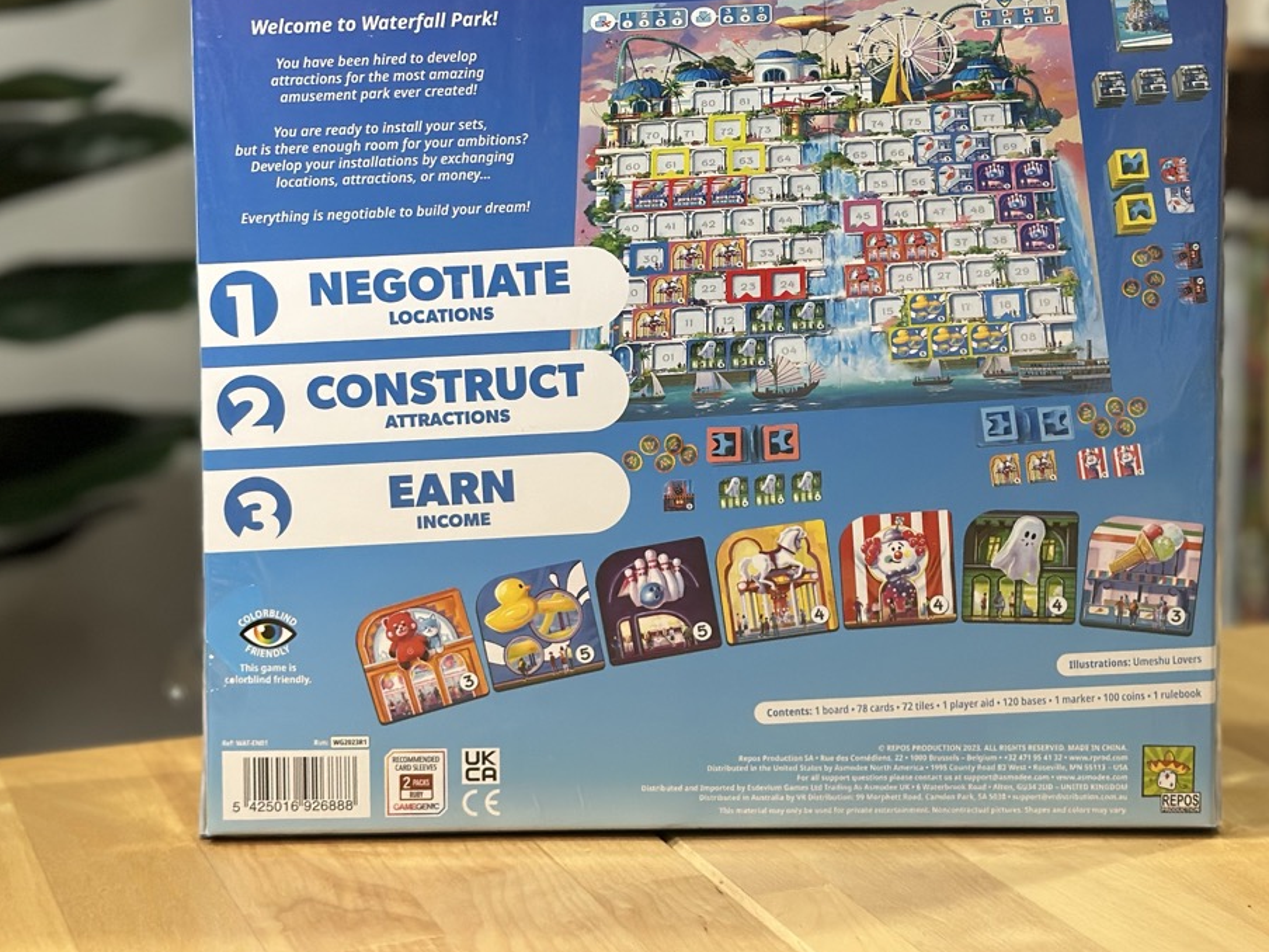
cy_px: 299
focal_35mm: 68
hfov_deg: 28.5
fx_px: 2493
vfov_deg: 21.5
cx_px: 754
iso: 160
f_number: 1.78
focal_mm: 6.86
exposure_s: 1/50
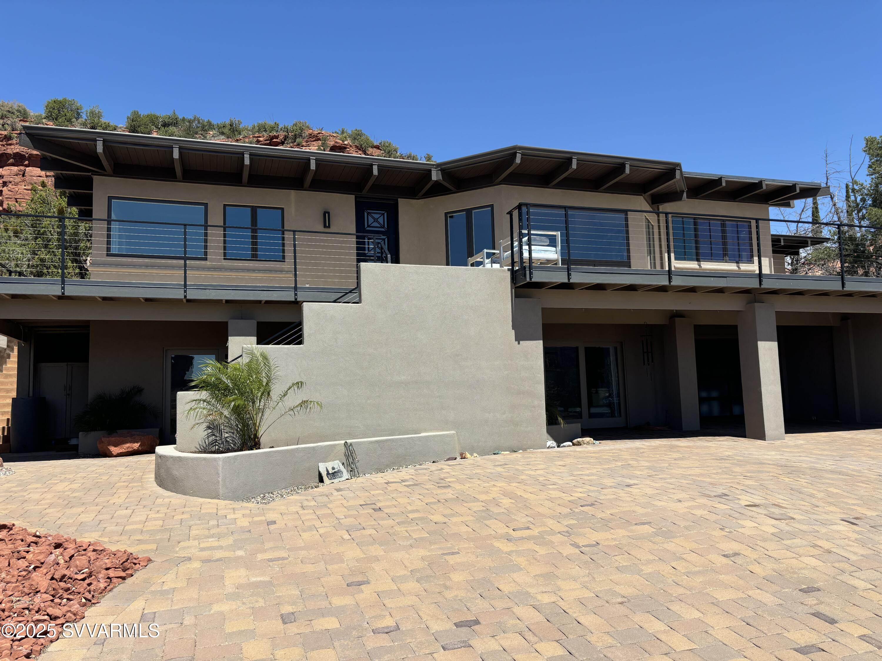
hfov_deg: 67.3
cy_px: 330
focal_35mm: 26
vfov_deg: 53.1
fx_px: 662
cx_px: 441
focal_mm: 5.96
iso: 50
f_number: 1.6
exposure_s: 1/3311
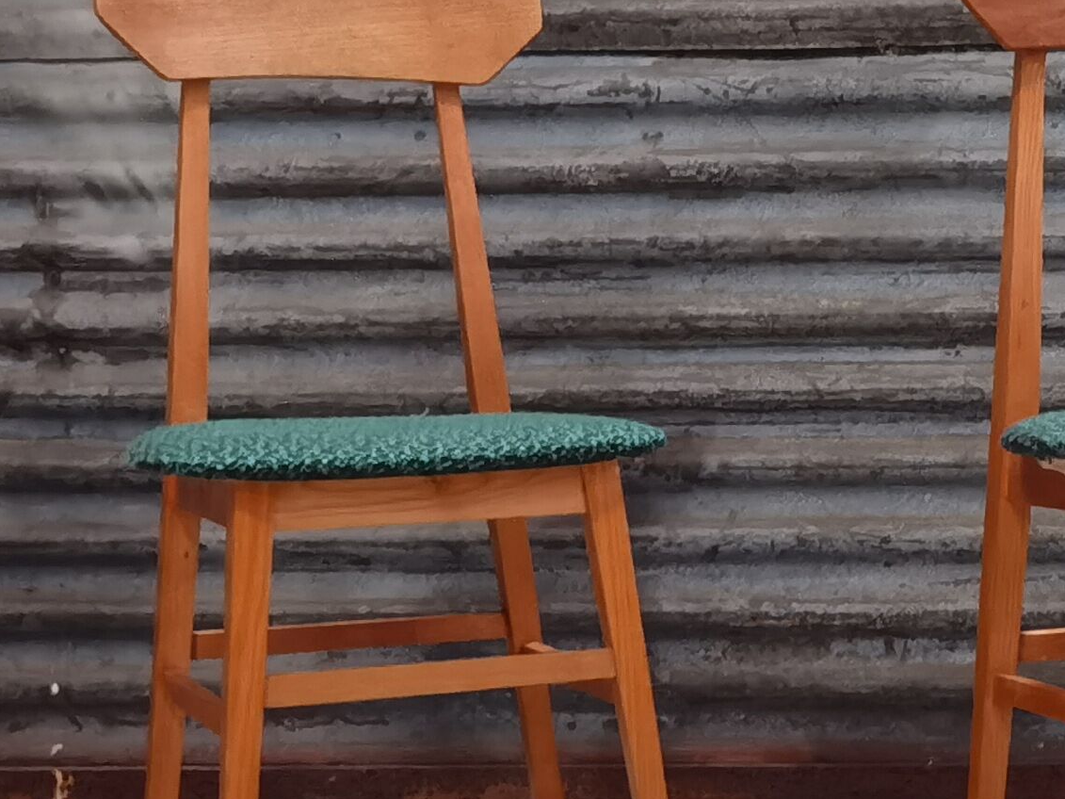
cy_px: 615
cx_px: 1670
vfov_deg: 14.0
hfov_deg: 16.7
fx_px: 3230
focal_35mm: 105
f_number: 1.9
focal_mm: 6.71
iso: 500
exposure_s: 1/33.3
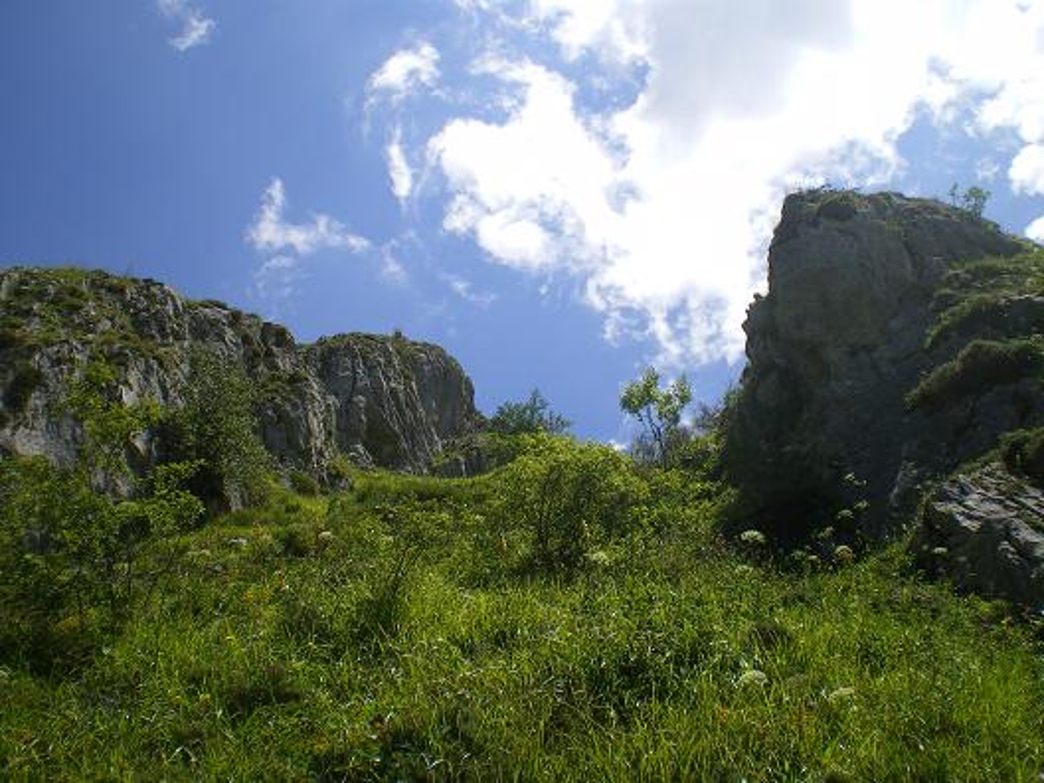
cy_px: 392
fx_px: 1146
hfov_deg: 49.0
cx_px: 522
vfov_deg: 37.7
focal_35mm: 38
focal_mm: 6.3
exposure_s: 1/500
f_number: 4.6
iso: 64
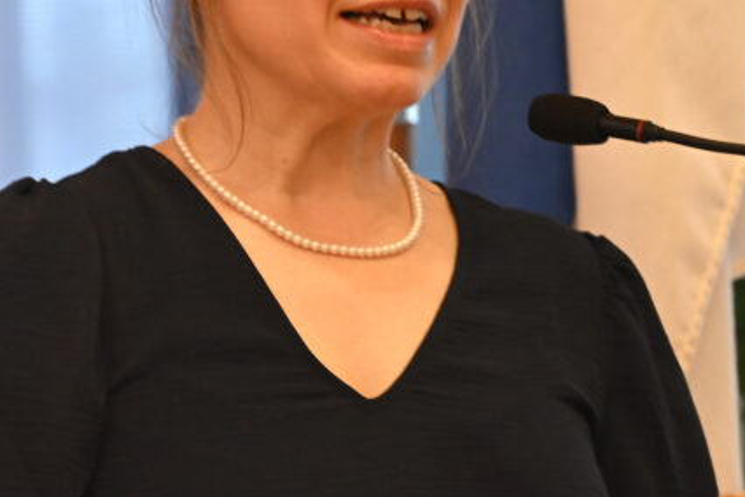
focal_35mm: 296
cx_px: 406
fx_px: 6125
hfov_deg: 7.0
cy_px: 98
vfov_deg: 4.6
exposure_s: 1/100
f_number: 6.3
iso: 3200
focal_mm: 175
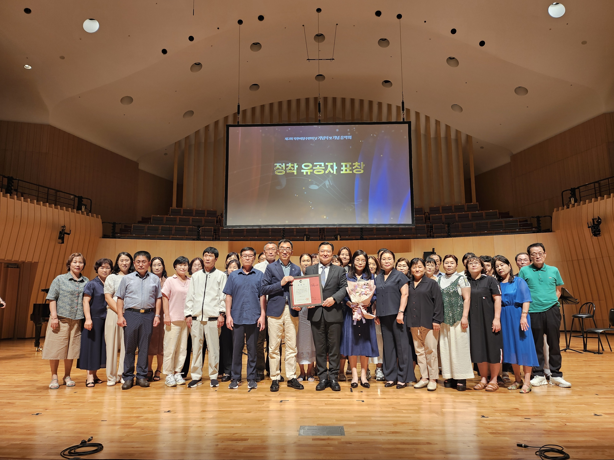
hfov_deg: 71.6
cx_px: 307
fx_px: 426
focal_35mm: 24
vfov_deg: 56.8
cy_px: 230
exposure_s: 1/60.2
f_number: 1.8
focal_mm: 5
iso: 64
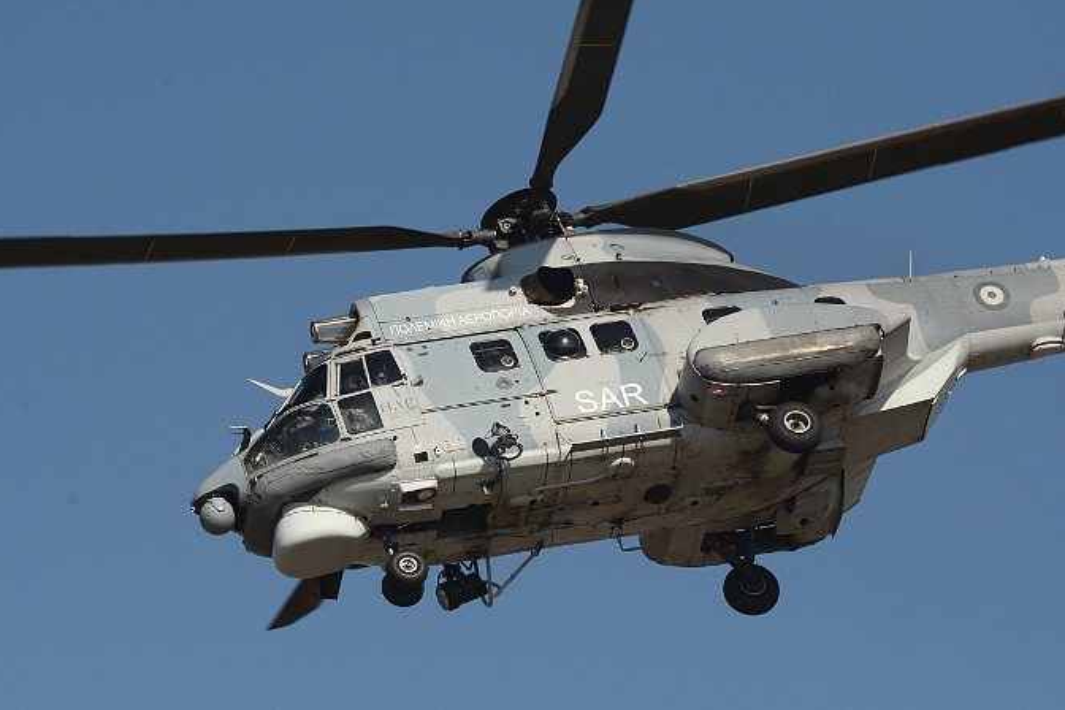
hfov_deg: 5.0
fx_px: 12099
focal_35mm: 409
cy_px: 354
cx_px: 529
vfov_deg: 3.4
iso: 500
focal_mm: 270
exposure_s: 1/2000
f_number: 13
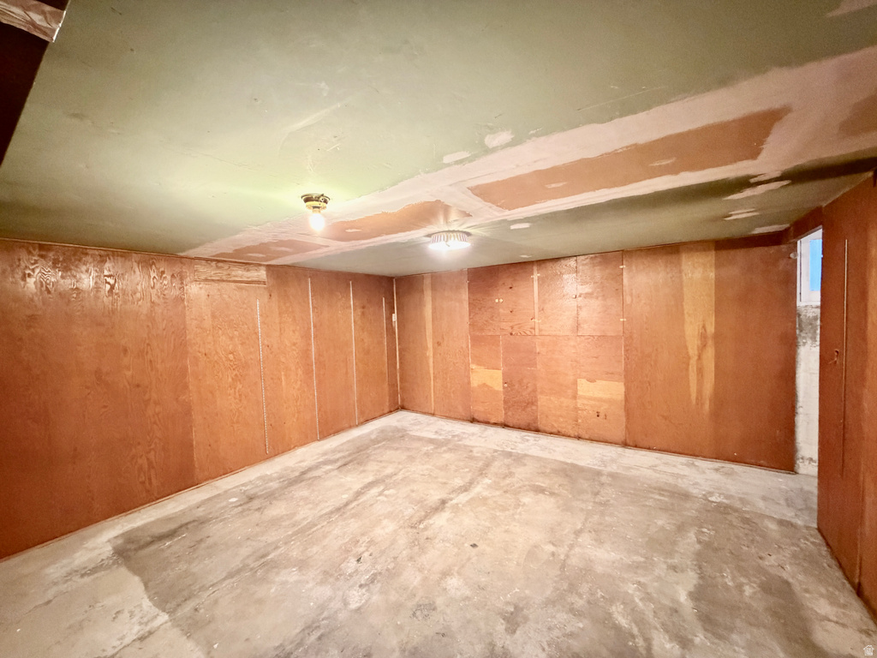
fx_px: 355
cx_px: 438
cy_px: 329
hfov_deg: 102.1
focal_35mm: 14
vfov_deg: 85.7
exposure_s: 1/30
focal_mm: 2.22
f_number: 2.2
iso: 1250
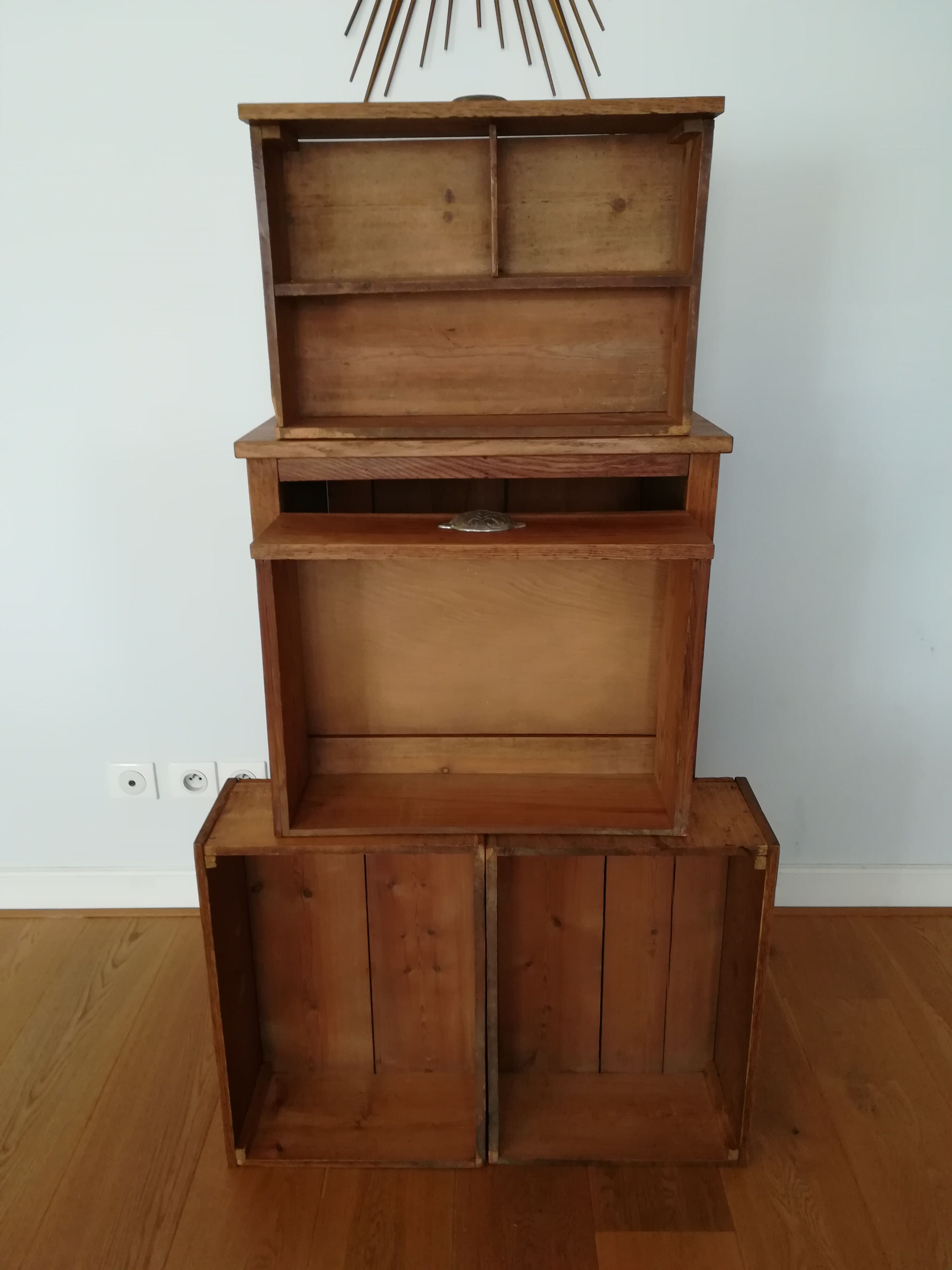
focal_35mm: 26
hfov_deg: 53.1
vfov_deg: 67.3
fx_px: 953
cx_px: 476
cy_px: 635
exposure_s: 1/33.3
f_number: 2.2
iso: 250
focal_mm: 3.83
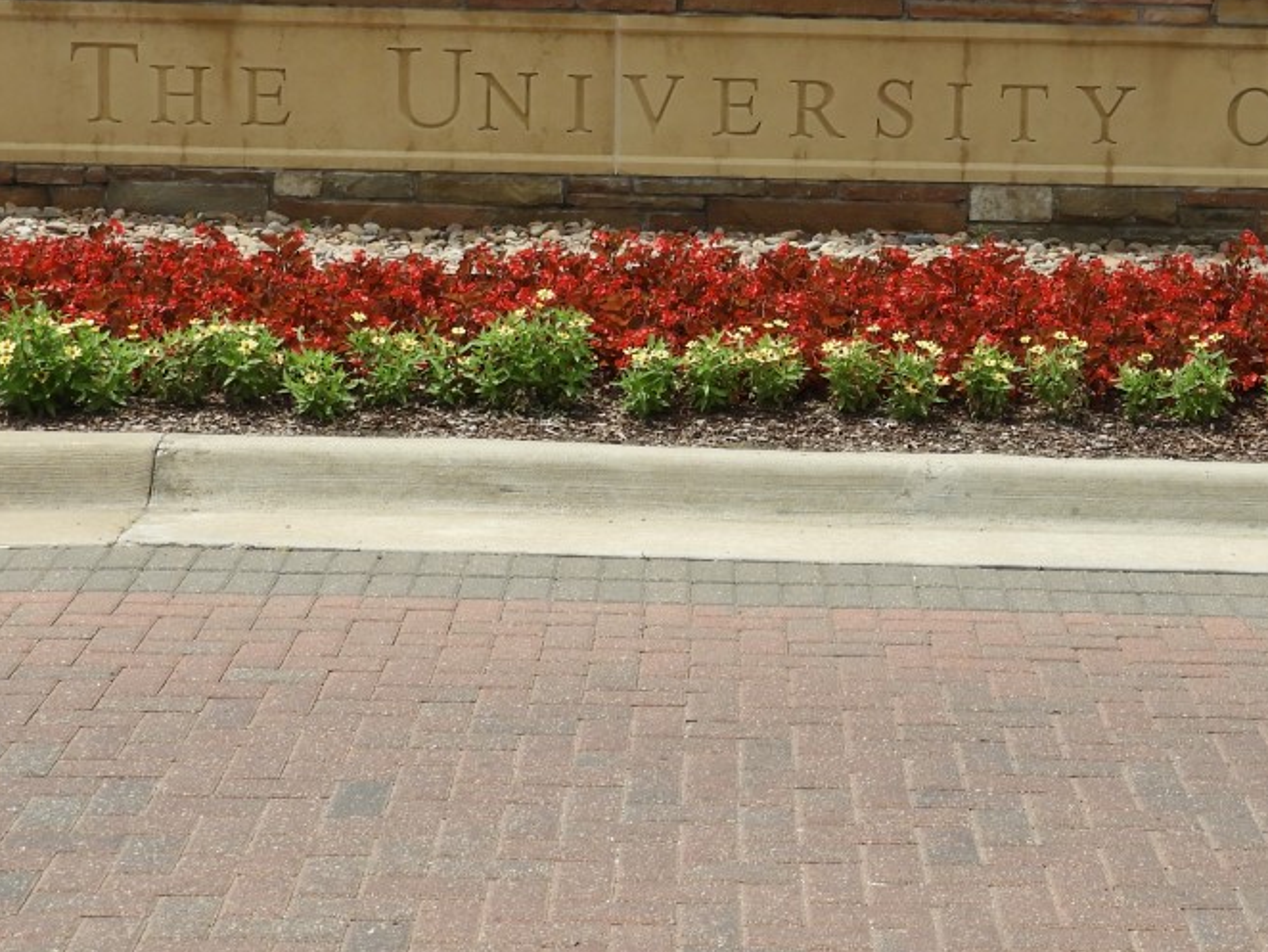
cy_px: 180
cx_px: 960
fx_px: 3188
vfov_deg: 16.8
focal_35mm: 87
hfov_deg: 22.3
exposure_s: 1/1250
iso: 100
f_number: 3.8
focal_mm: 7.2
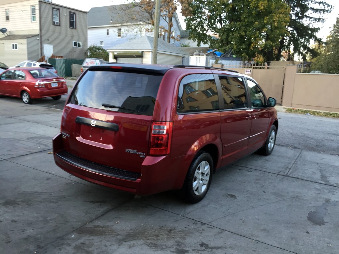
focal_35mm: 29
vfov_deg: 48.2
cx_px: 170
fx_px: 284
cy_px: 127
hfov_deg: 61.7
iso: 50
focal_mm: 4.15
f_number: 2.2
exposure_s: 1/120
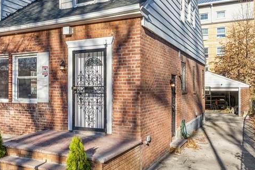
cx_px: 70
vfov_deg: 36.0
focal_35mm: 37
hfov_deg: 50.1
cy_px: 87
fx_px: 262
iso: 100
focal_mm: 14
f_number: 11
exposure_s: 1/100
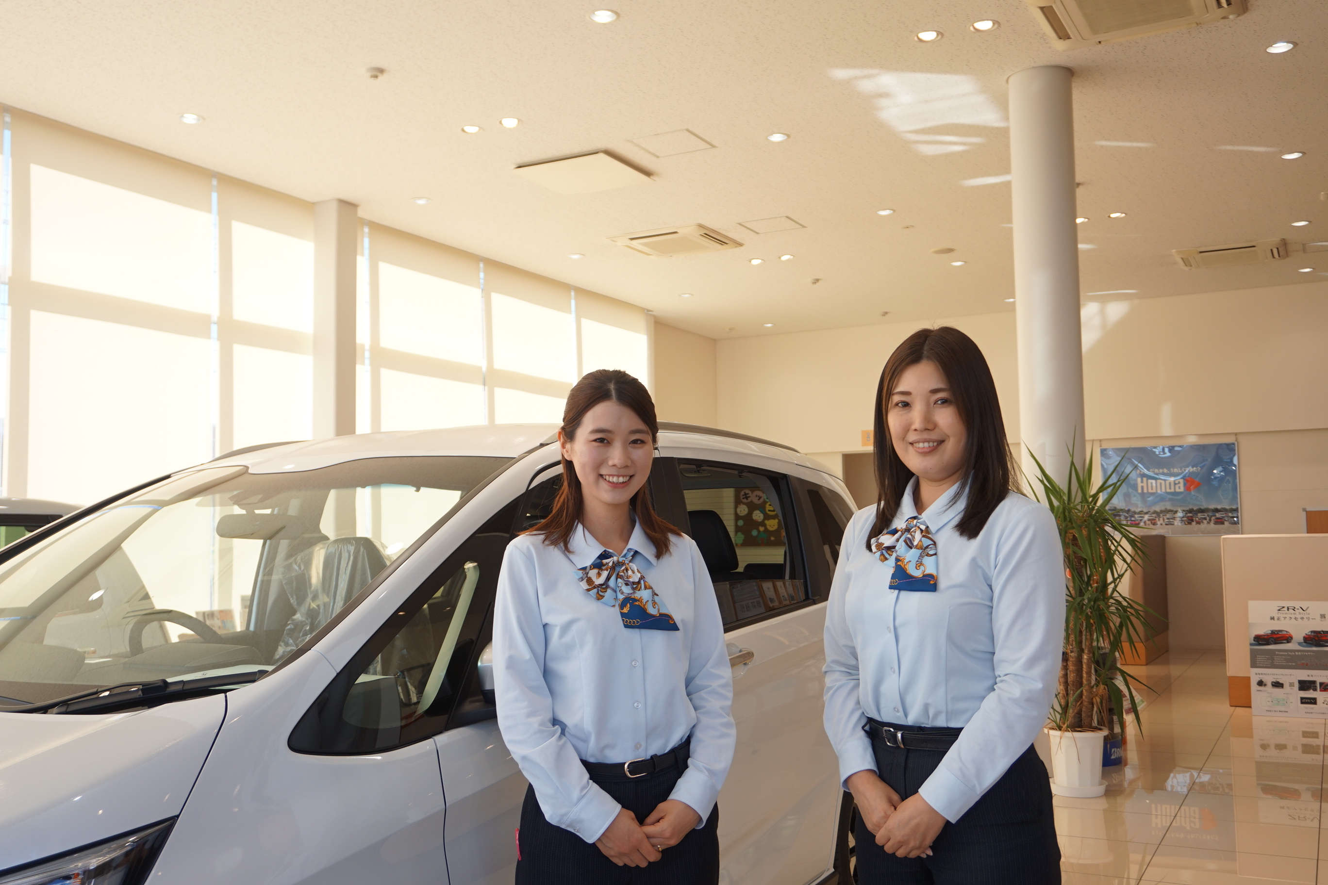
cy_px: 442
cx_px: 664
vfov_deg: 40.0
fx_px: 1217
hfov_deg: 57.2
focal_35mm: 33
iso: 100
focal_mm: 22
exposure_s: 1/160
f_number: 4
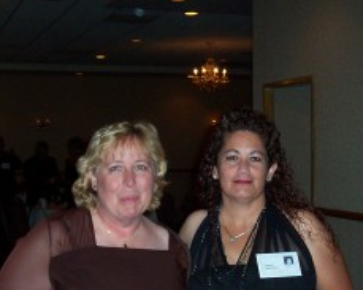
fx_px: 762
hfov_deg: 26.8
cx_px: 201
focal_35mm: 71
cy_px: 218
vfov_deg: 21.4
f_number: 2.8
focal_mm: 5.6
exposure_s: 1/60
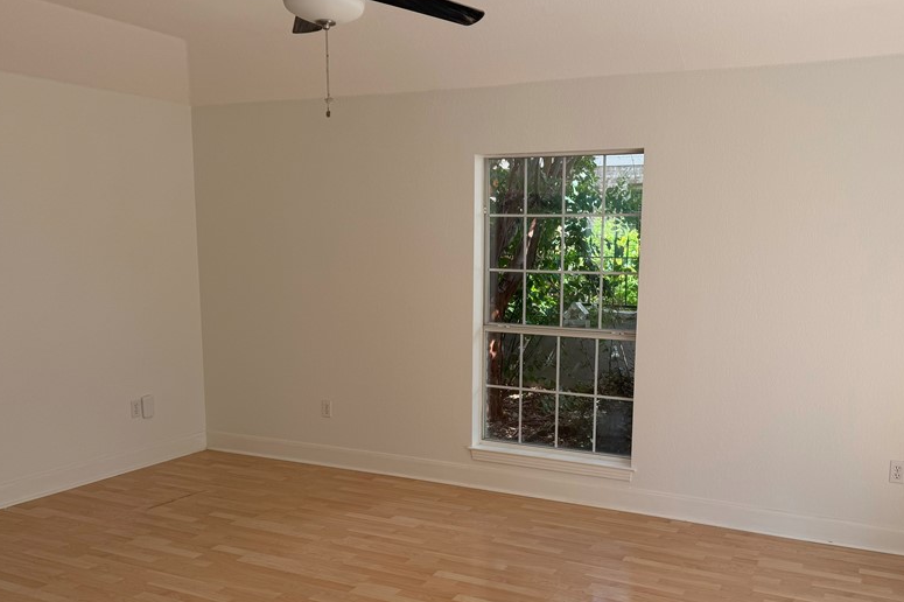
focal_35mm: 33
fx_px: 828
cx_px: 507
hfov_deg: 57.1
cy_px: 368
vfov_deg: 39.7
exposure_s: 1/474
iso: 80
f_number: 1.78
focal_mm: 6.76
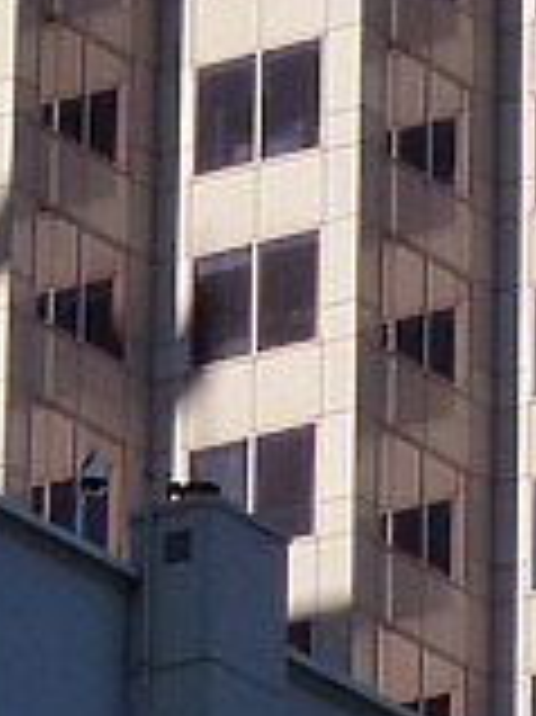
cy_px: -657
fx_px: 14203
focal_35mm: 687
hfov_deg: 2.2
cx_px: 83
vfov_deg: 2.9
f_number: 4
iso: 160
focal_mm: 21.8
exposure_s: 1/800
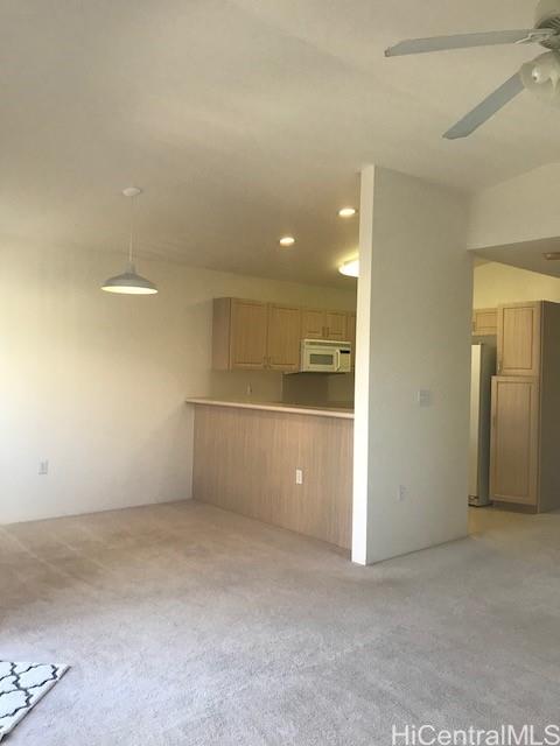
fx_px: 604
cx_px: 280
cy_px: 373
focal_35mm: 28
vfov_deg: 63.4
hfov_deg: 49.7
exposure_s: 1/40
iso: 25
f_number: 1.8
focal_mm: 3.99
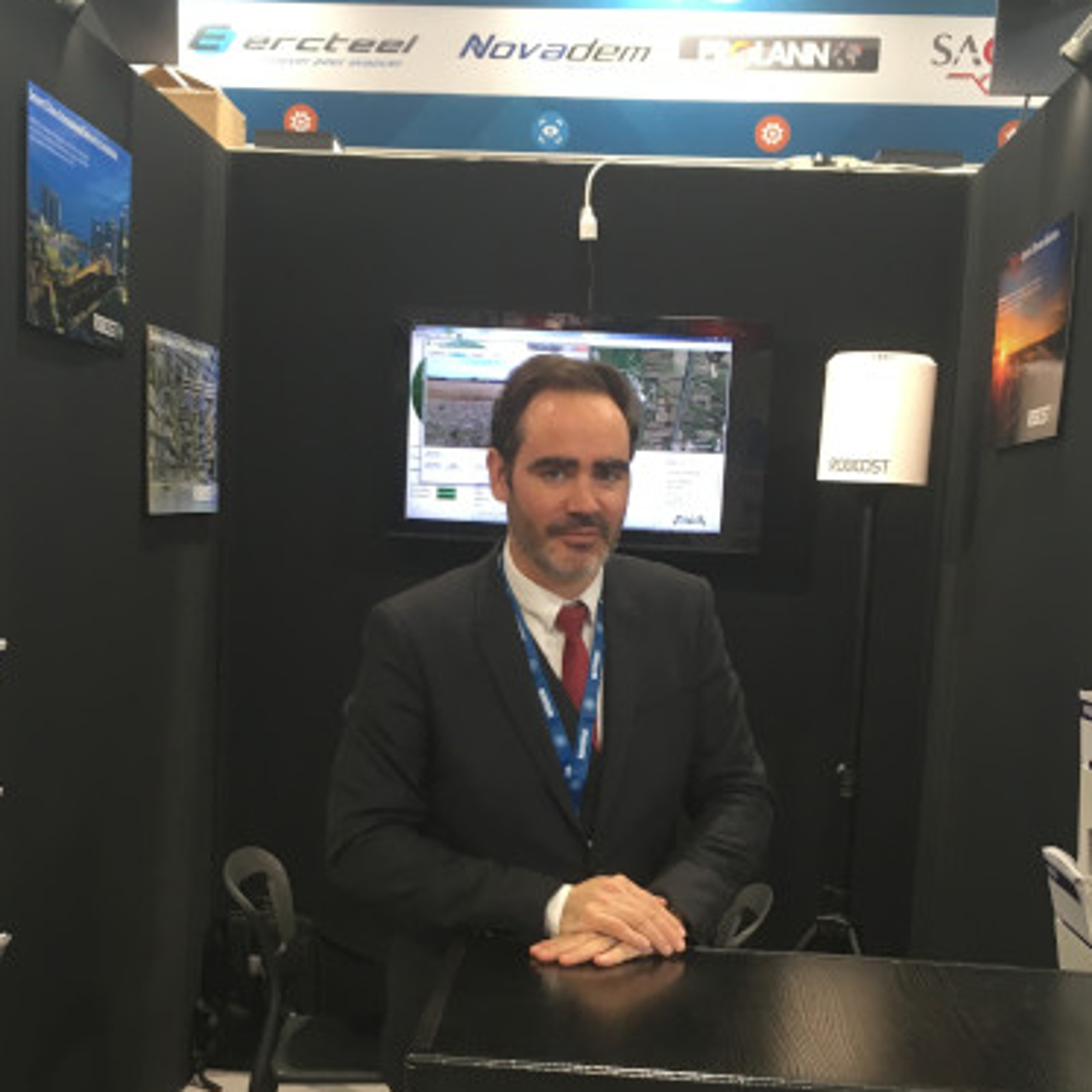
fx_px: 1570
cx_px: 512
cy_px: 708
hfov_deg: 38.3
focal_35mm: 44
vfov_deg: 38.0
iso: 80
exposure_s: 1/33
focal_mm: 4.15
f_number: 2.2
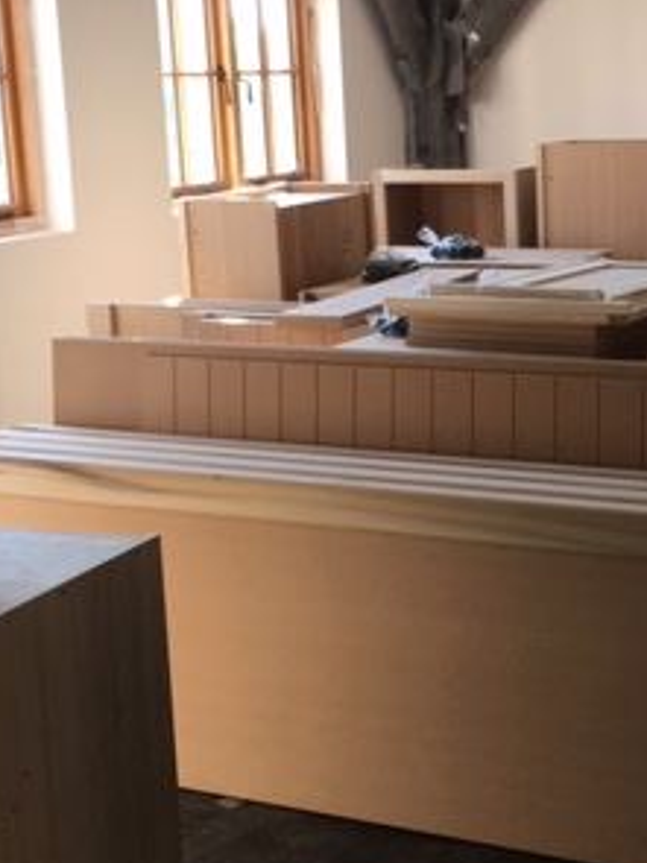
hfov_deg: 22.9
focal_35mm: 63
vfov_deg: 30.7
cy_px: 345
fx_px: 1571
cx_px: 530
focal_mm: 4.15
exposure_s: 1/100
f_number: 2.2
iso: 40
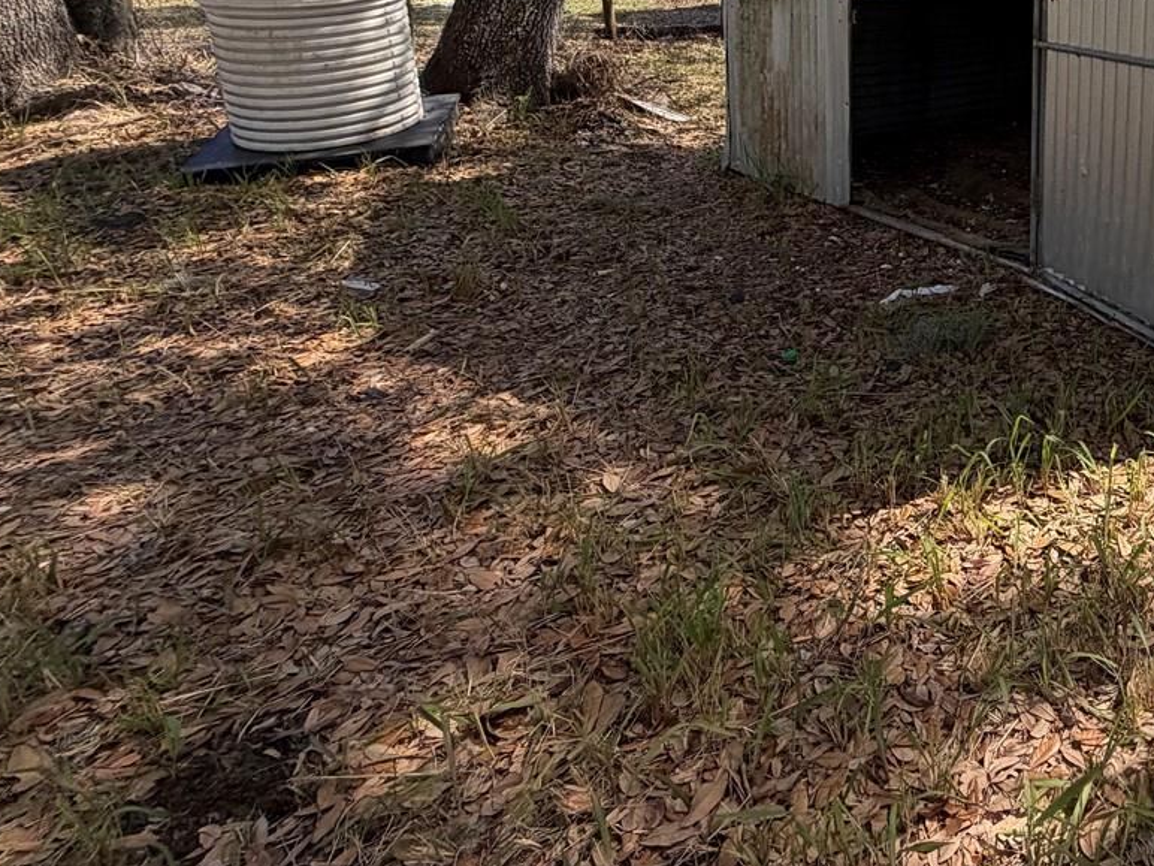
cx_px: 1102
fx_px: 967
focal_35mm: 29
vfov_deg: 43.7
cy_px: 73
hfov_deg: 51.8
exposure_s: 1/770
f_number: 2.2
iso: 40
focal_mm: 2.22
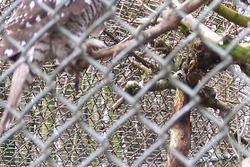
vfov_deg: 4.4
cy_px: 76
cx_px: 156
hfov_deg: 6.6
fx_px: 2173
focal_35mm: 313
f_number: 3.2
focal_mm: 17.5
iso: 80
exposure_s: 1/80
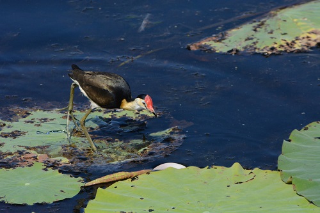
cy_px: 106
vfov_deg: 3.1
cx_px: 160
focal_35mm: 450
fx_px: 3998
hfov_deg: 4.6
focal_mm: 300
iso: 2000
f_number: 11
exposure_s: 1/4000
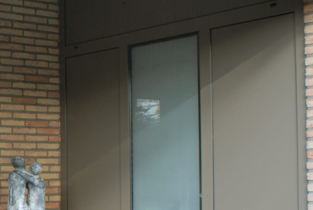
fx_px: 679
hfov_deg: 23.4
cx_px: -77
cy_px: 175
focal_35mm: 78
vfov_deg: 17.4
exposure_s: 1/10
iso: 200
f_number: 11
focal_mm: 20
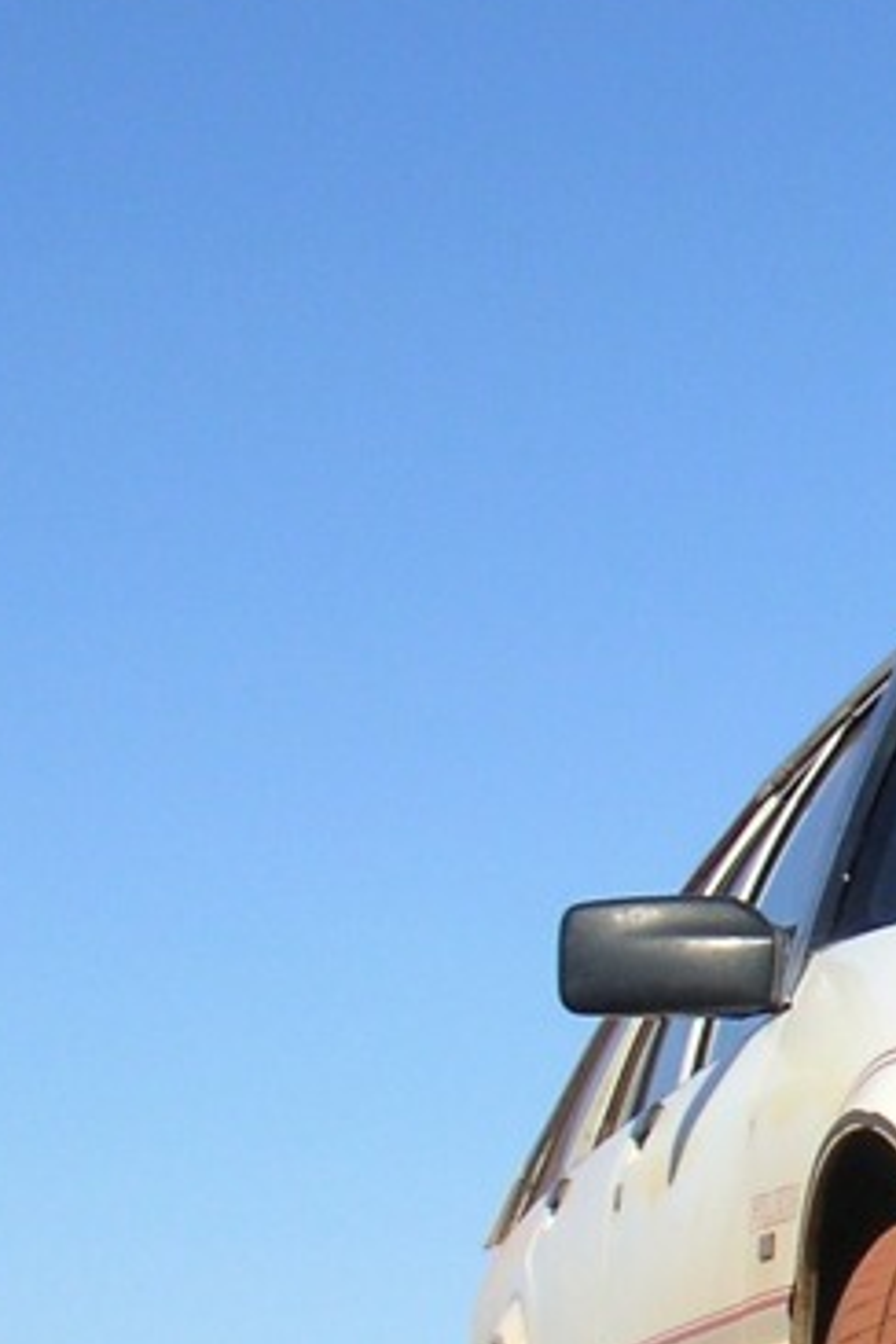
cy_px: 767
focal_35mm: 163
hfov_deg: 8.1
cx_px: 1711
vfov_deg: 12.6
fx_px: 6085
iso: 100
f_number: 6.6
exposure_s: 1/262
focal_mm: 8.5
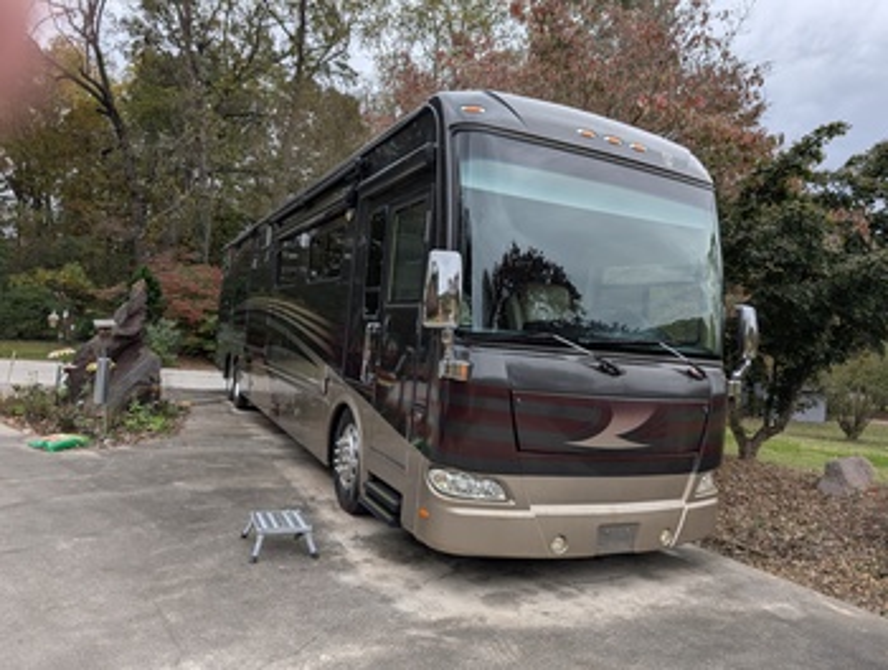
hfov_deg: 71.5
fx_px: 617
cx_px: 444
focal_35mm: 24
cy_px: 335
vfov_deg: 57.0
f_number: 1.68
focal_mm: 6.9
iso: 19
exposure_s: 1/1984
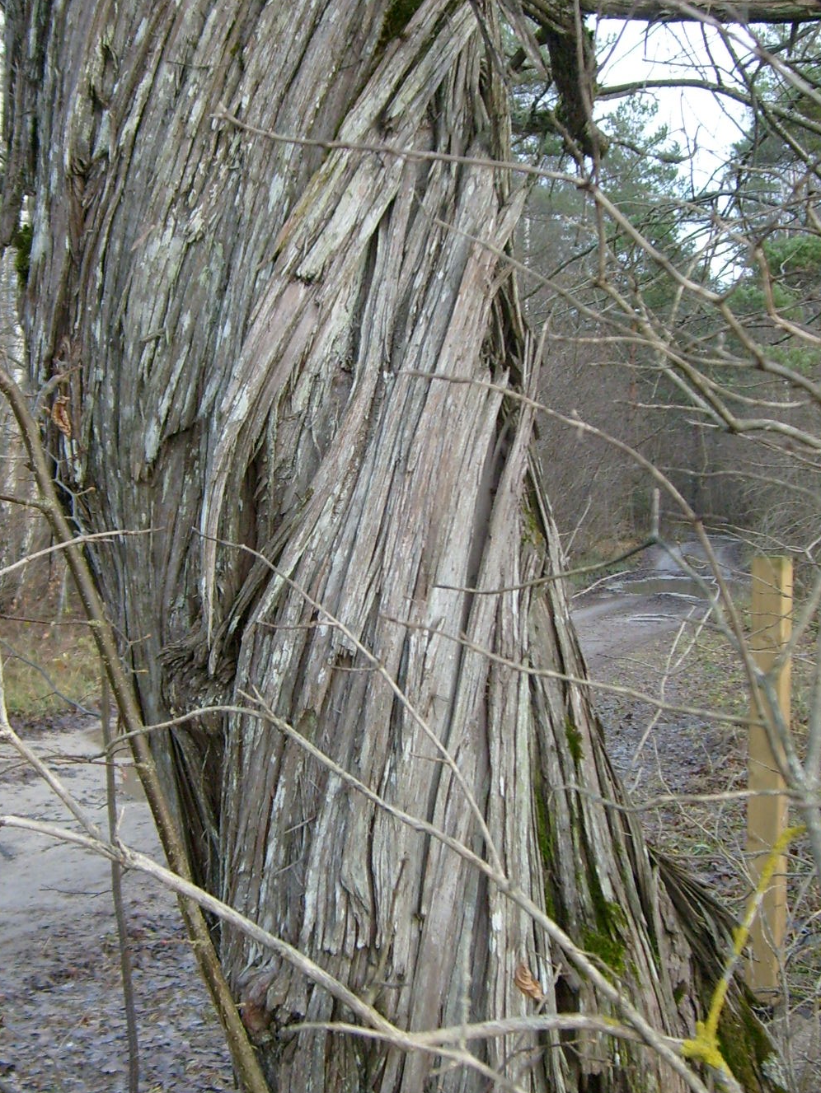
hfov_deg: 27.0
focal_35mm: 54
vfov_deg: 35.5
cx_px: 331
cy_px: 522
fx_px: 1707
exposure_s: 1/60
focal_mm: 5.8
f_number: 2.8
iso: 80
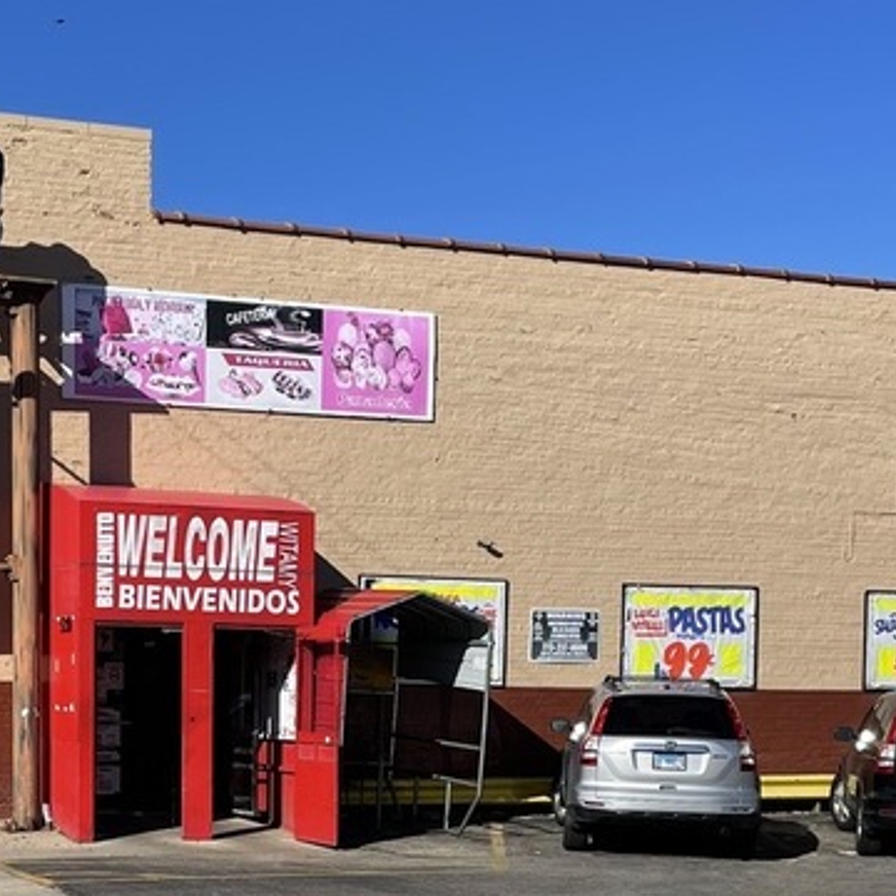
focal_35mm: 69
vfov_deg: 24.4
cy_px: 764
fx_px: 2021
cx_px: 256
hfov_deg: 24.8
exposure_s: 1/5556
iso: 32
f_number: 1.6
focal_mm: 4.2
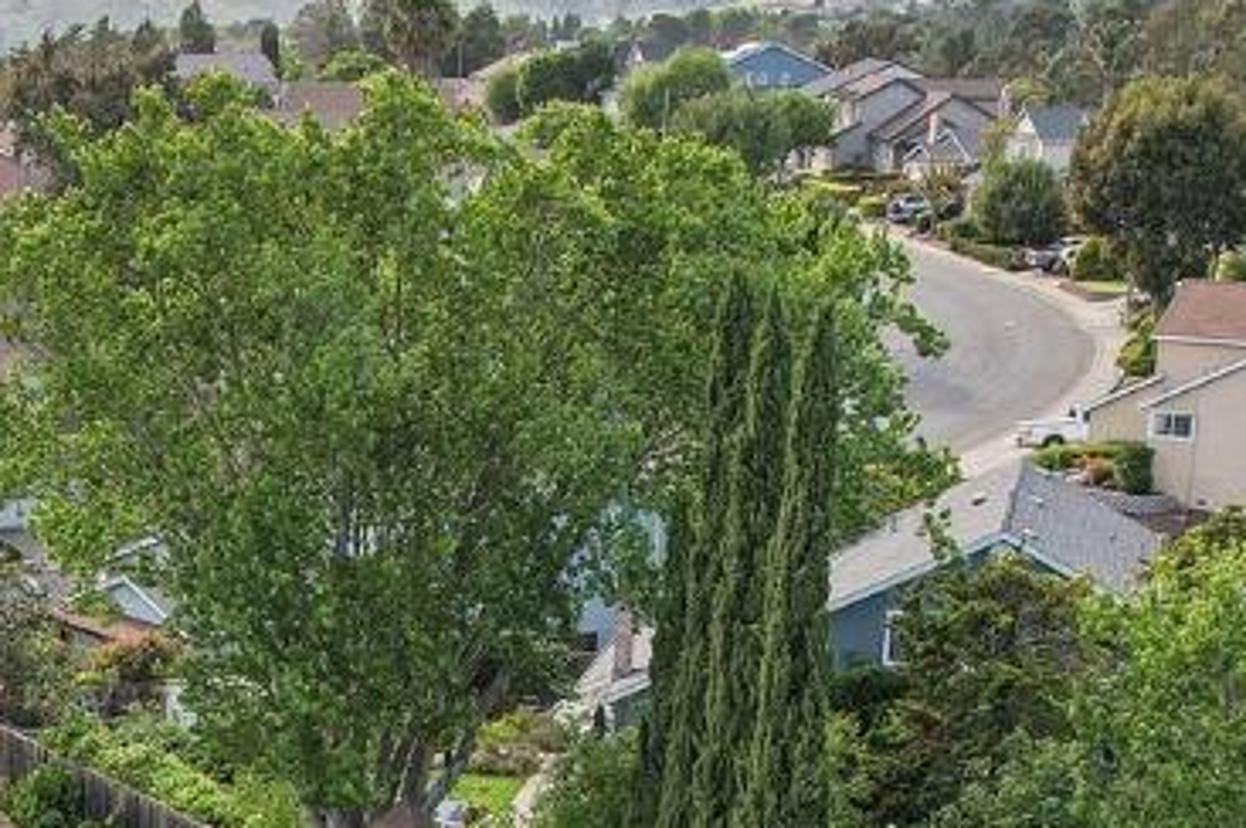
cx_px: 102
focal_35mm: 90
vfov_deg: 14.1
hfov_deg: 22.1
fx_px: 3112
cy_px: 1281
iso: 100
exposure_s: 1/800
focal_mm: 8.4
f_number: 2.8
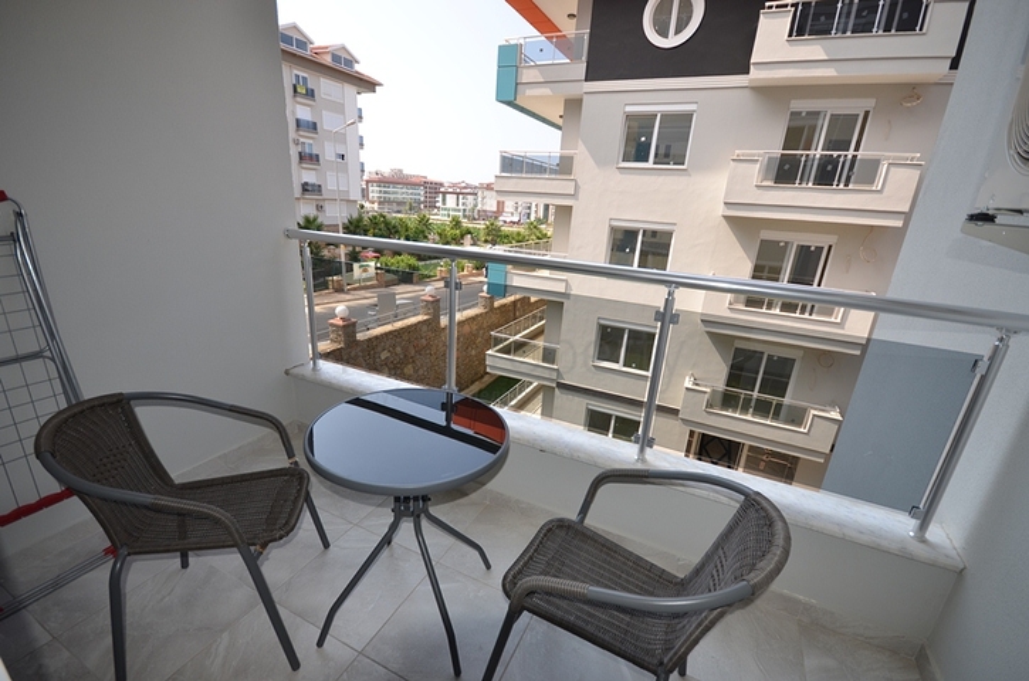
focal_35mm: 15
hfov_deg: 100.5
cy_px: 340
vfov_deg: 77.1
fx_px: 428
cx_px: 514
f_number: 5
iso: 100
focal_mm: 10
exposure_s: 1/250
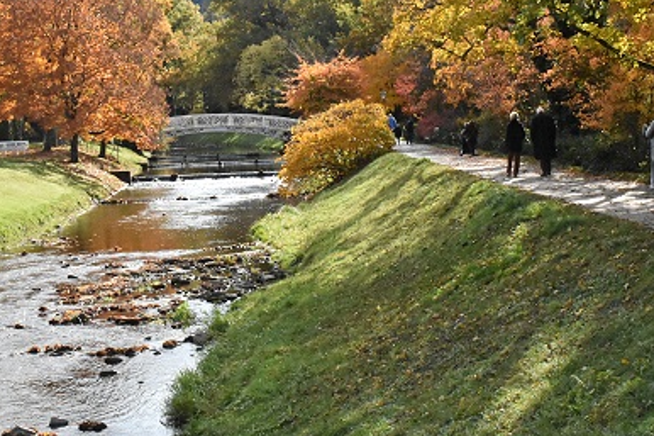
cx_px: 312
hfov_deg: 28.9
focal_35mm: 70
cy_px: 182
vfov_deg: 19.4
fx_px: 1271
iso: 6400
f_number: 9
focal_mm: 30
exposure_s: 1/8000
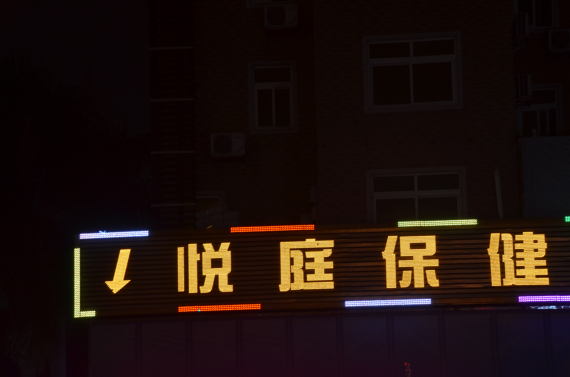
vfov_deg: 13.0
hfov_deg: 19.5
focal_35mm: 105
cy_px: 188
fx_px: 1659
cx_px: 285
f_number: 9
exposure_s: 1/30
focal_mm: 70
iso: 720
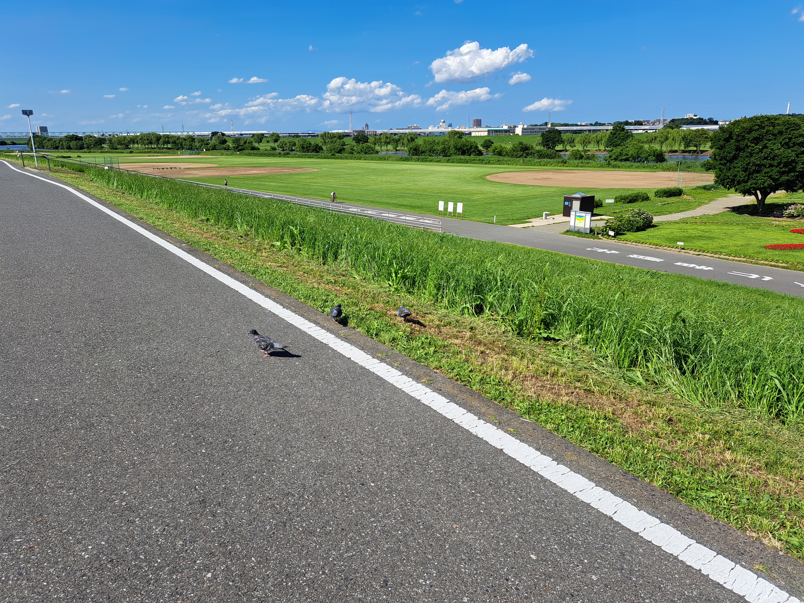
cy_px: 302
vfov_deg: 56.8
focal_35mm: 24
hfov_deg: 71.6
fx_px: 557
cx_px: 402
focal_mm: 5.23
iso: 50
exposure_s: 1/1155
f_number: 1.8
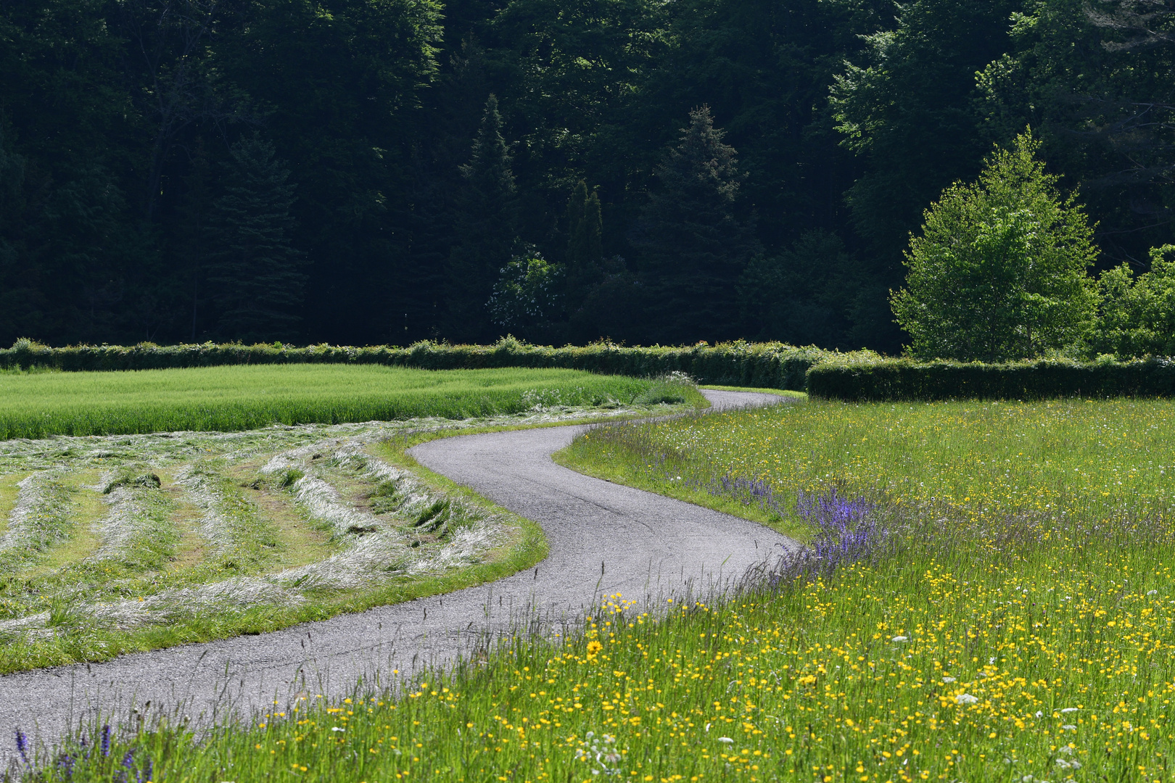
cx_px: 588
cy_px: 392
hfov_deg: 15.2
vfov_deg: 10.2
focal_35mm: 135
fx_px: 4406
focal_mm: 90
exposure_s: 1/320
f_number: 8
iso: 100
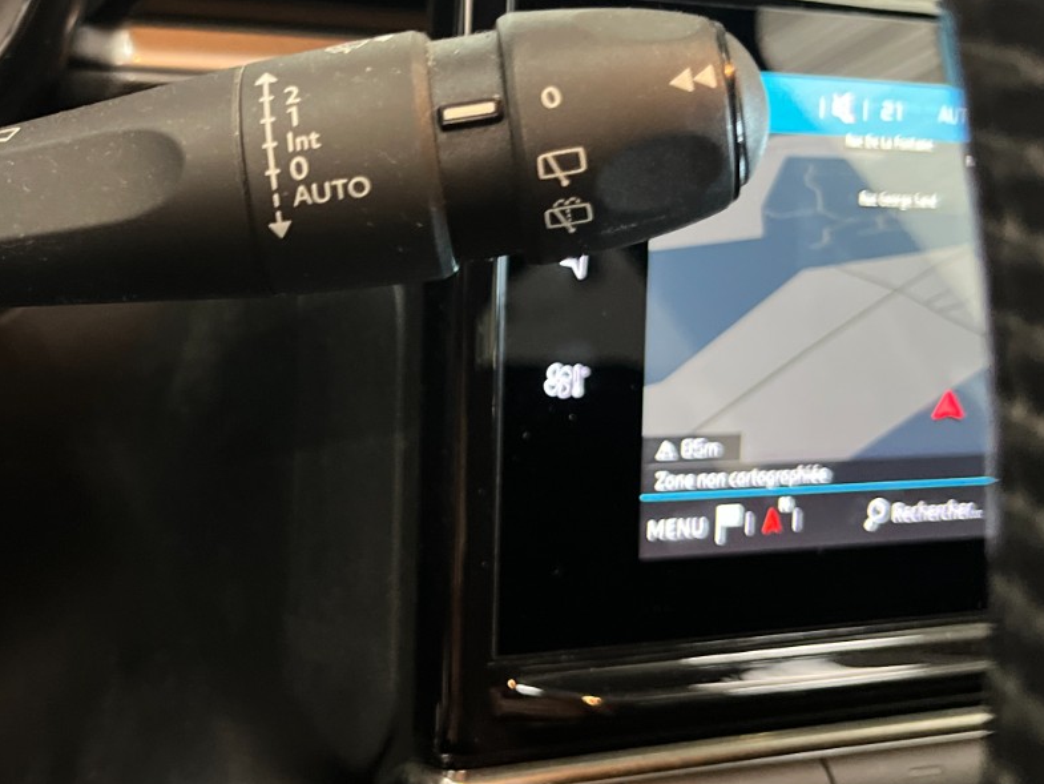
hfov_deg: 35.0
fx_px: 1599
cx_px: 207
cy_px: 298
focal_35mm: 53
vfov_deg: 27.4
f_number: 1.6
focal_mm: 5.1
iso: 500
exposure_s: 1/25
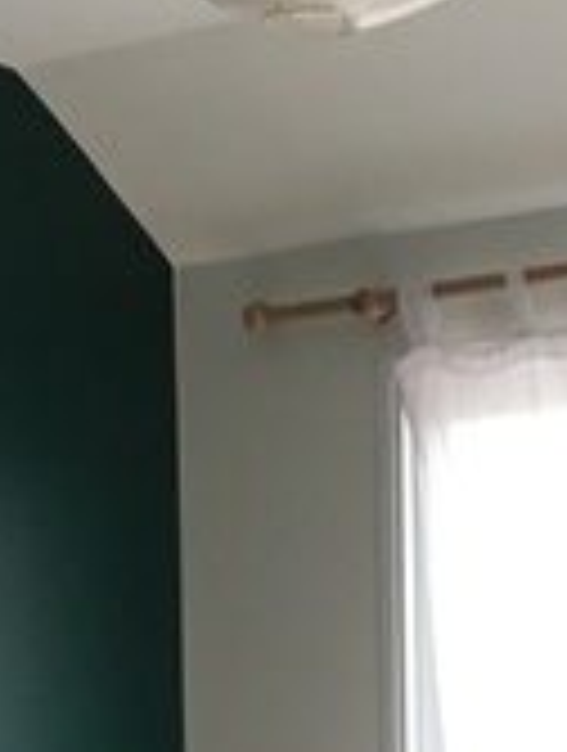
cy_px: 1031
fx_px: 2894
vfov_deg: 14.1
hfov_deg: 11.2
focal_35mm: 133
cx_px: 194
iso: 160
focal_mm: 4.15
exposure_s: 1/33
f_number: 2.2
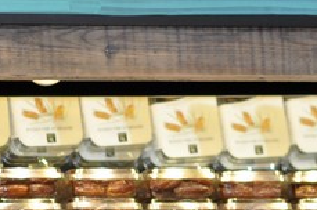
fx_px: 2157
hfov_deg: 8.4
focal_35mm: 245
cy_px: -126
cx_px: 134
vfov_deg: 5.5
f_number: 2.8
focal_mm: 35
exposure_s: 1/200
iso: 400
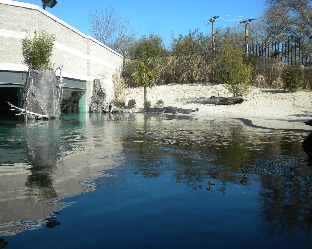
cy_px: 124
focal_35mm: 39
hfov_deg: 46.9
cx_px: 156
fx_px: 360
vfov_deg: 38.2
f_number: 3.5
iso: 83
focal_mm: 6.6
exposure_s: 1/575
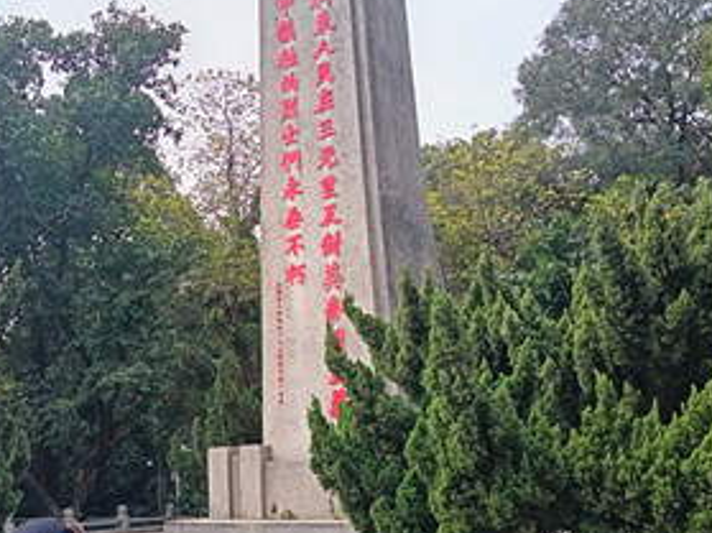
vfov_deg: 33.5
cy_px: 295
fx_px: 884
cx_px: 237
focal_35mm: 43
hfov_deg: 43.3
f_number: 1.75
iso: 100
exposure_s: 1/187
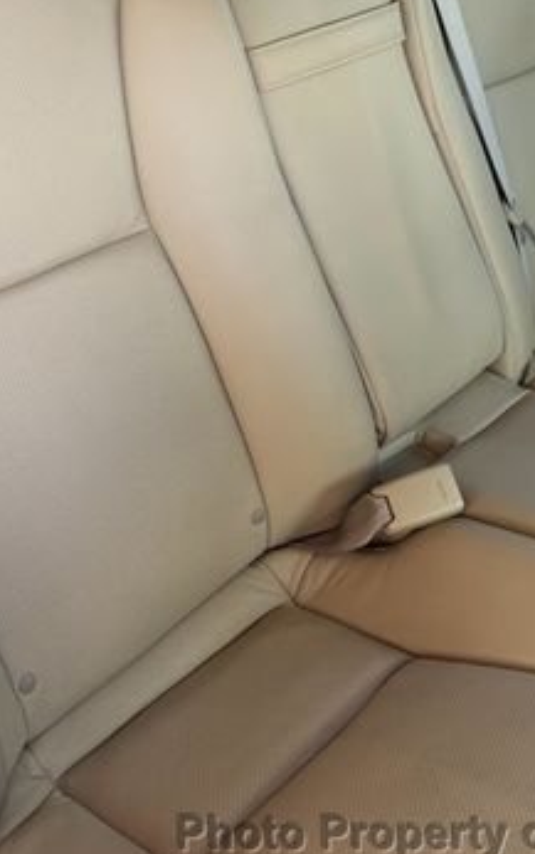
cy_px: 294
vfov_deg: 42.1
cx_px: 348
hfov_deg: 27.4
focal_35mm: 47
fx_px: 1094
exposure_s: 1/121
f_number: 1.78
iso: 160
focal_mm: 6.76
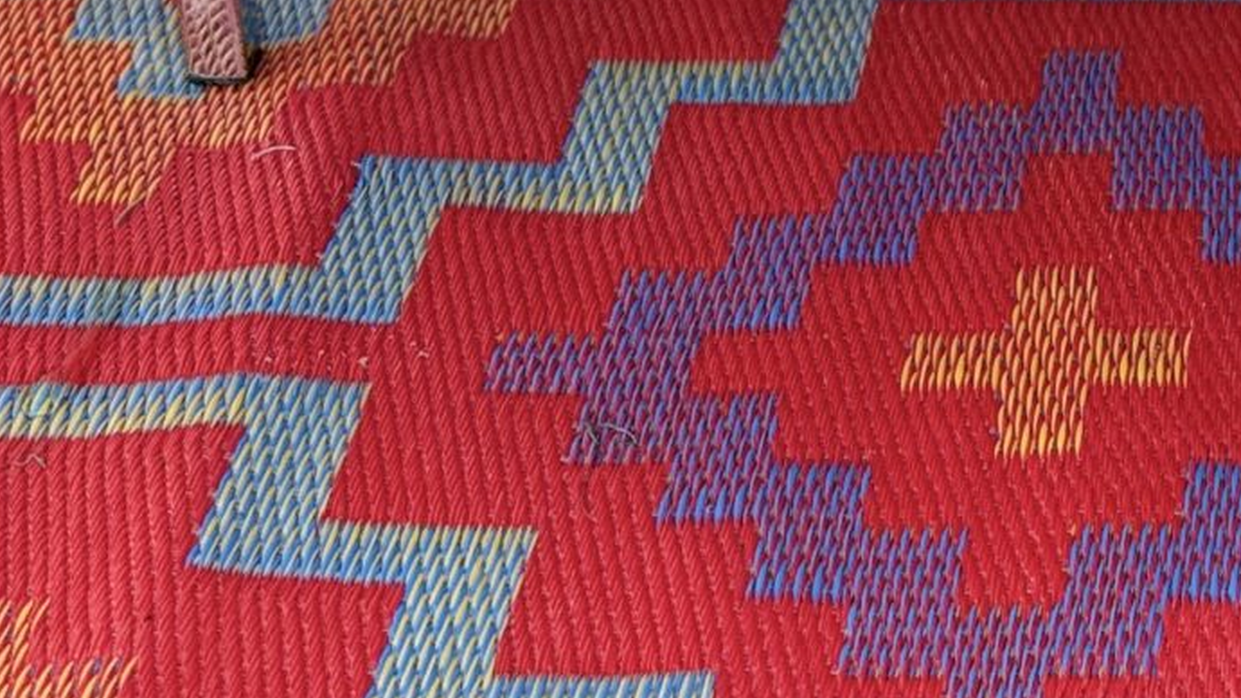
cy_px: -534
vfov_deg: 11.6
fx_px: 3192
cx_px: 1419
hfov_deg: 20.8
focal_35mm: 97
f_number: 1.78
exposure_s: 1/250
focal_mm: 6.76
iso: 64
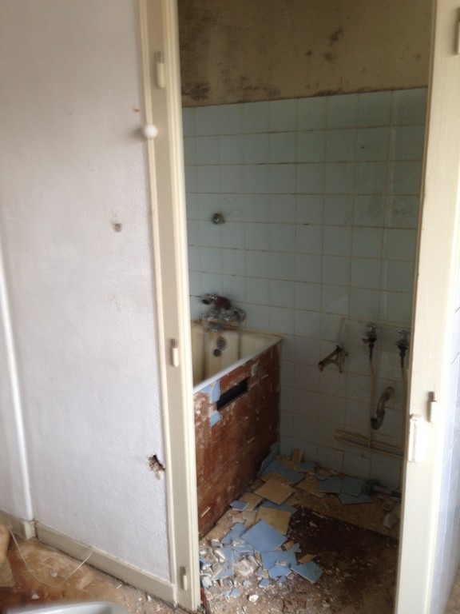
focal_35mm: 33
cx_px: 230
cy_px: 307
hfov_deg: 42.9
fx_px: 585
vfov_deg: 55.4
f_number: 2.4
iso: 50
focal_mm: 4.12
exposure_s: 1/20
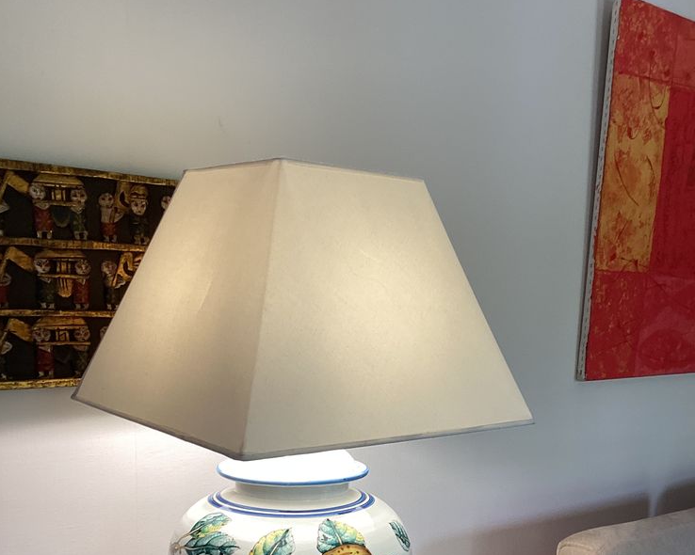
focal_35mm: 41
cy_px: 451
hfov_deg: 44.8
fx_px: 843
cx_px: 348
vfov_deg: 35.2
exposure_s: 1/50
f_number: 2.4
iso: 50
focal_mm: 3.3
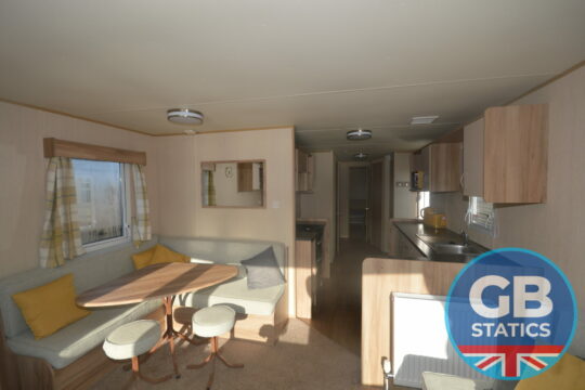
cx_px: 292
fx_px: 244
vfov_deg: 77.3
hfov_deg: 100.4
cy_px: 195
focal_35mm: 15
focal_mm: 10
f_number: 7.1
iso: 100
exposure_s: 1/200
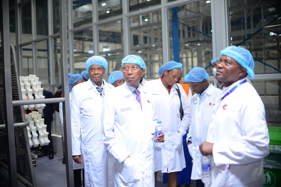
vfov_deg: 37.9
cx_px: 140
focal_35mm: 35
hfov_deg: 54.4
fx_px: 273
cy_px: 94
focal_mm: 35
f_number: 1.8
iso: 640
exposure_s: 1/160
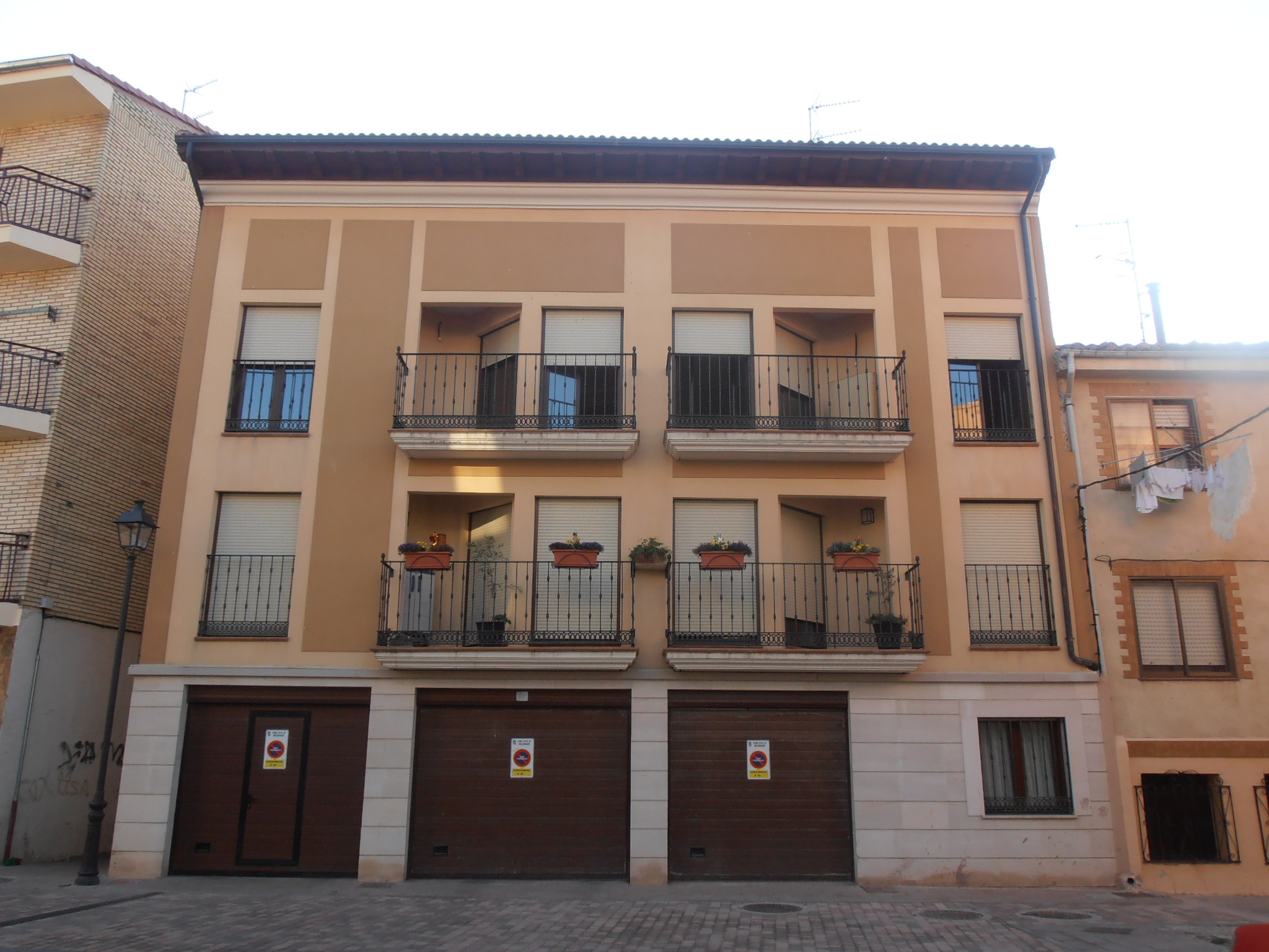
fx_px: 1100
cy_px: 476
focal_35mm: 30
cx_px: 634
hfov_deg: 60.0
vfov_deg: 46.8
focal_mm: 5.25
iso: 80
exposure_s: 1/250
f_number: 3.5
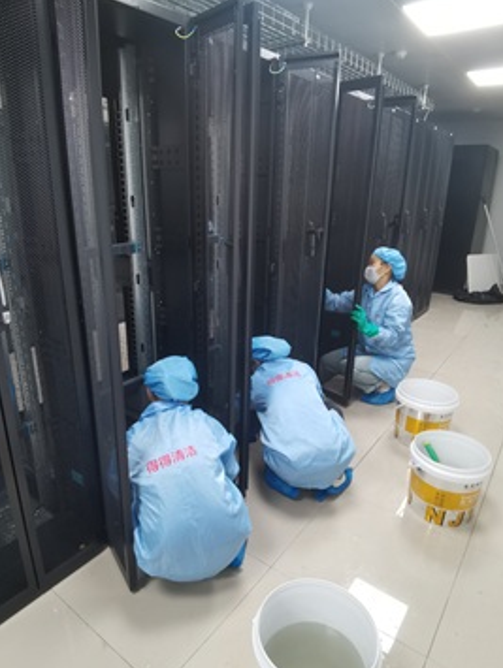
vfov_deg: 76.3
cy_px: 337
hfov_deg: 61.1
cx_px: 235
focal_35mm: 22
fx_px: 425
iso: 250
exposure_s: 1/33.3
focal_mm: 2.26
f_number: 2.2
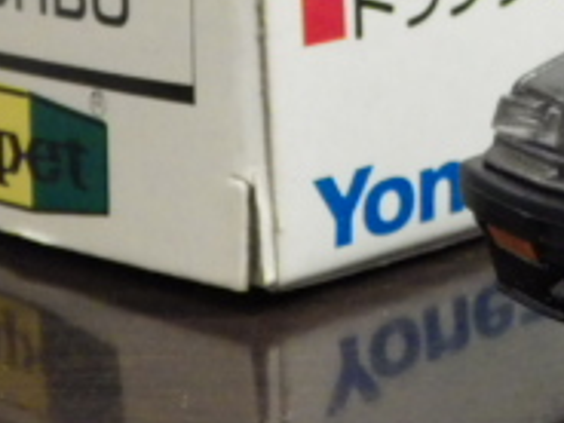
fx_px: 2835
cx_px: 760
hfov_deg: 11.1
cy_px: -181
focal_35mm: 174
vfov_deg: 8.4
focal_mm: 9
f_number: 3.8
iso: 800
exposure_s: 1/40
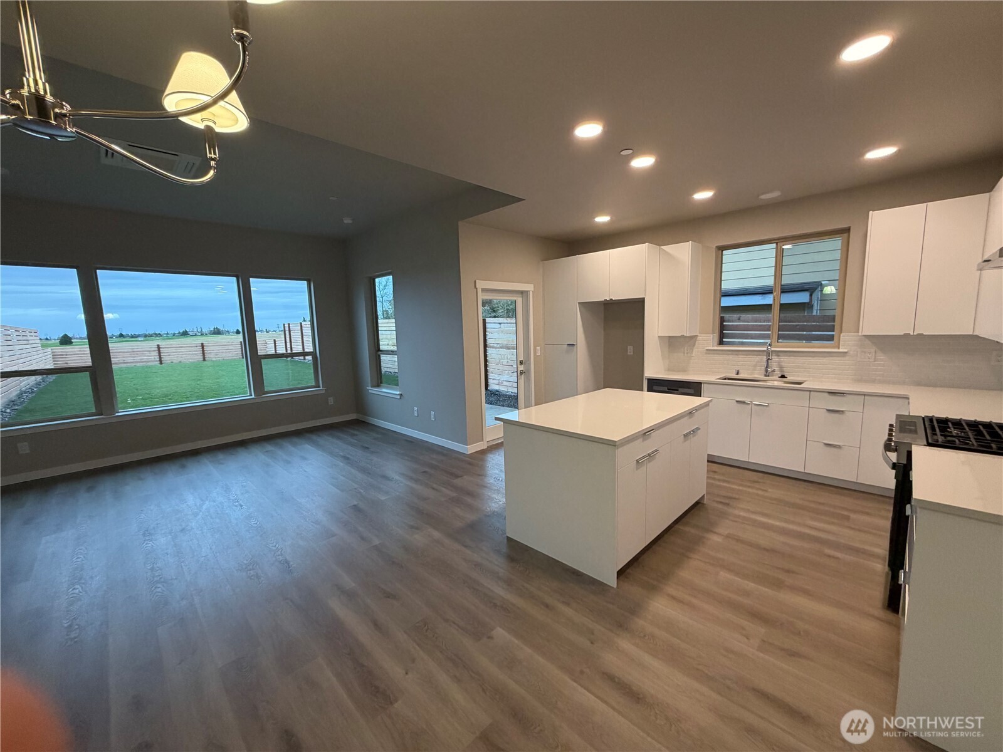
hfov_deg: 102.1
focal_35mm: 14
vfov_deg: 85.7
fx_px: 406
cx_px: 502
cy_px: 376
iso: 250
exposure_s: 1/120
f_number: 2.2
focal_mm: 2.22
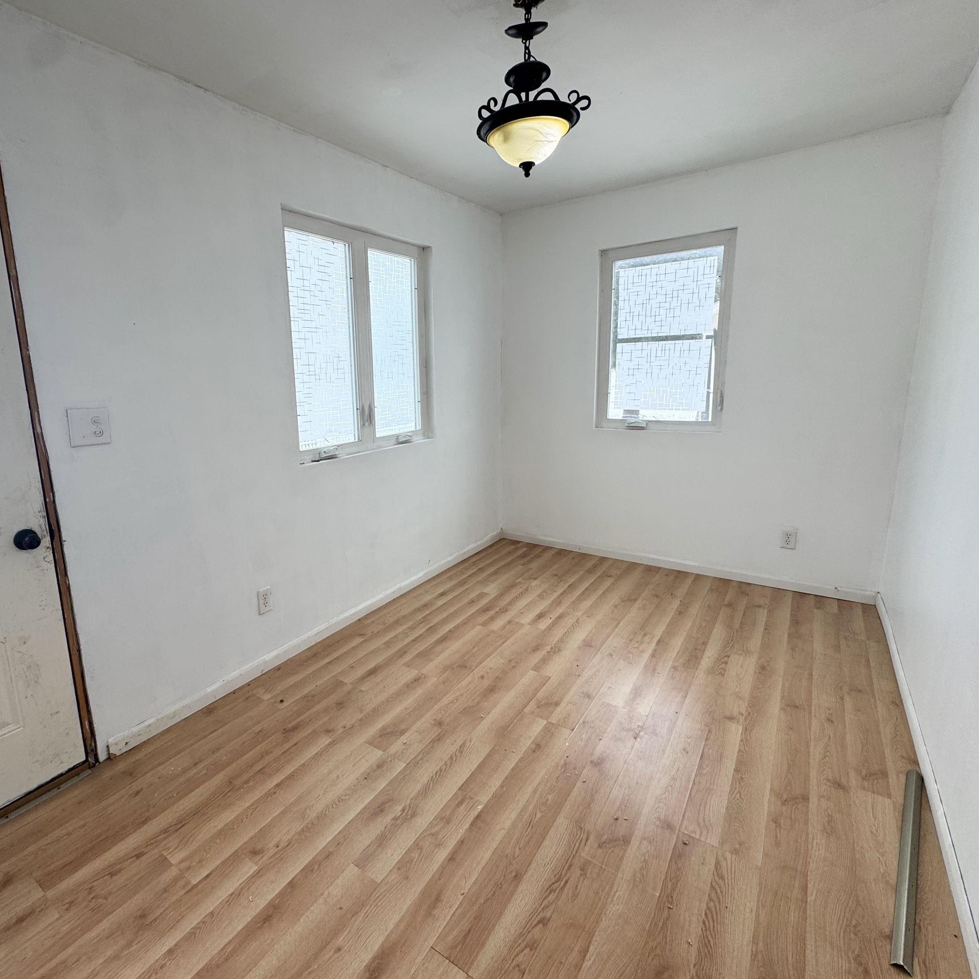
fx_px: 544
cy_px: 475
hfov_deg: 83.0
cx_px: 396
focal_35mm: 17
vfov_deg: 83.9
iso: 40
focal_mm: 2.22
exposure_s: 1/125
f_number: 2.2
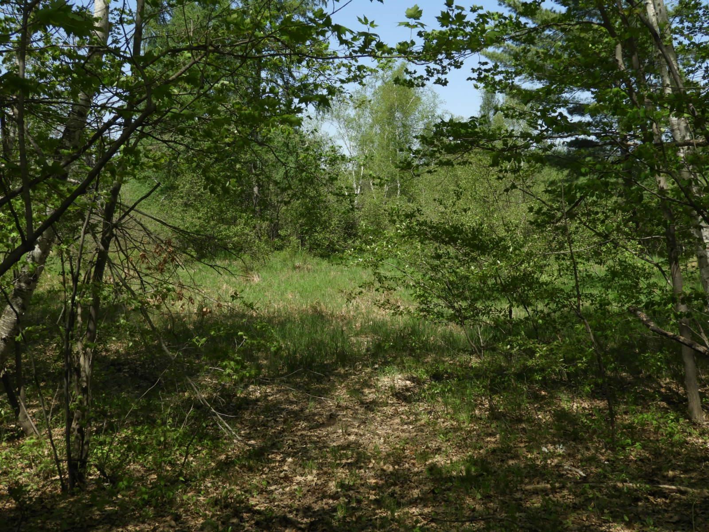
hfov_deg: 46.8
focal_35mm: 40
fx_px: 819
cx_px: 354
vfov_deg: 36.0
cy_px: 266
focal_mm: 7.2
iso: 100
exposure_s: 1/800
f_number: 3.8
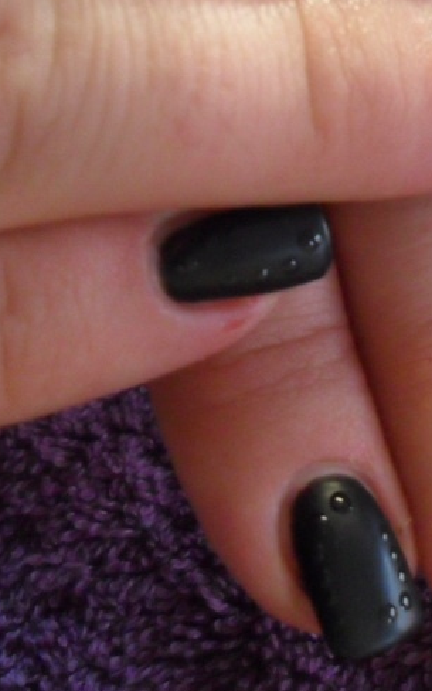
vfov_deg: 33.5
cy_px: 202
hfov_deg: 21.1
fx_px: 1130
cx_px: 395
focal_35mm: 60
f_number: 3.5
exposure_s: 1/20
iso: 400
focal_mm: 4.9
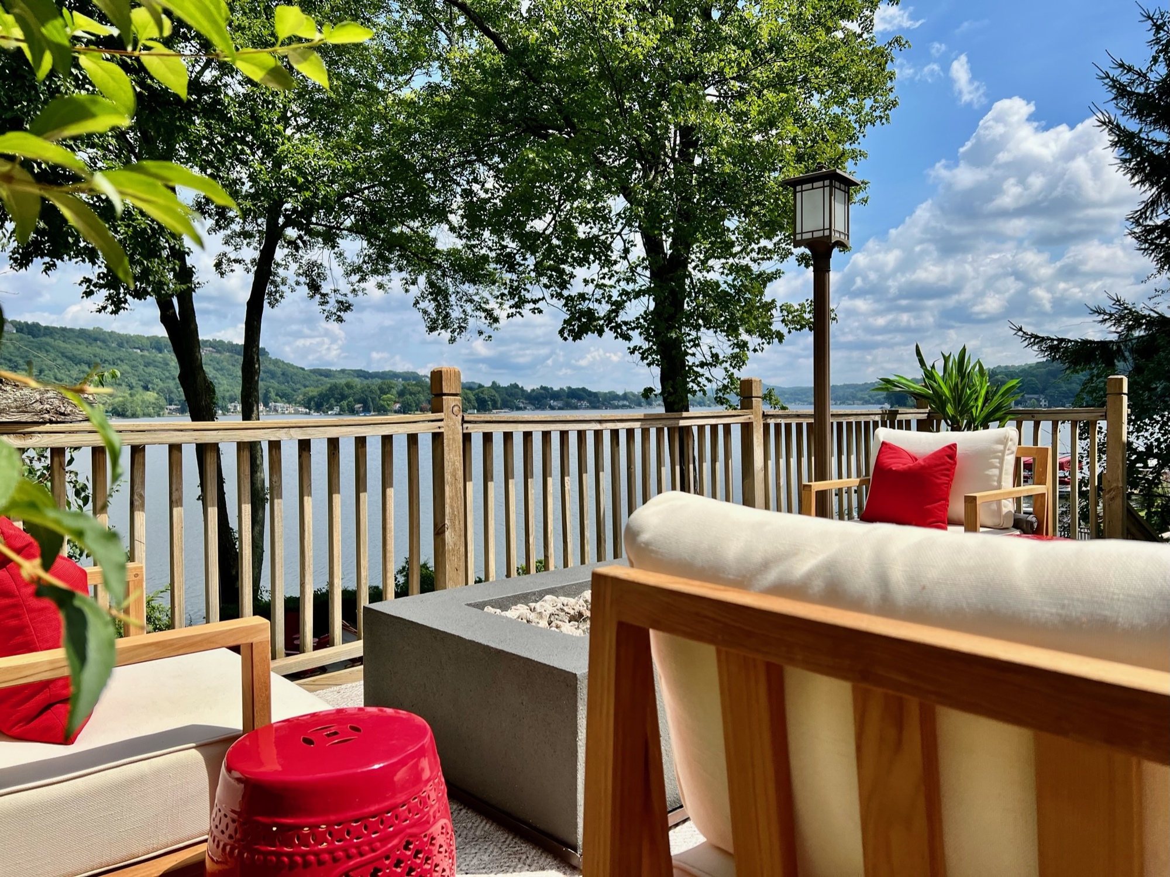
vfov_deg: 53.0
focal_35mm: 26
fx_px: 879
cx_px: 585
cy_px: 438
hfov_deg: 67.3
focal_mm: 5.7
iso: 50
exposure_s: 1/4831
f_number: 1.5
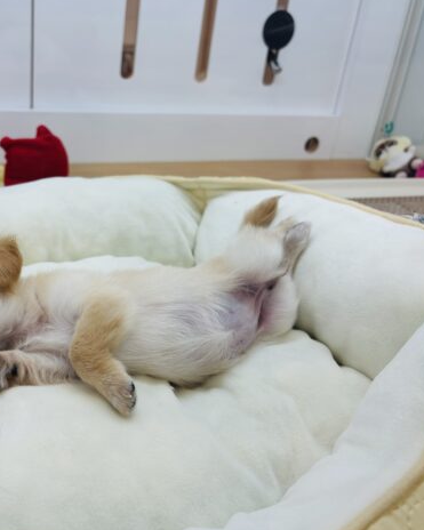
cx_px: 128
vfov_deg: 51.5
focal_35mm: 35
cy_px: 267
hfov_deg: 41.4
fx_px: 549
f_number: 1.6
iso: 32
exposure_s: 1/108
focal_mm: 5.96
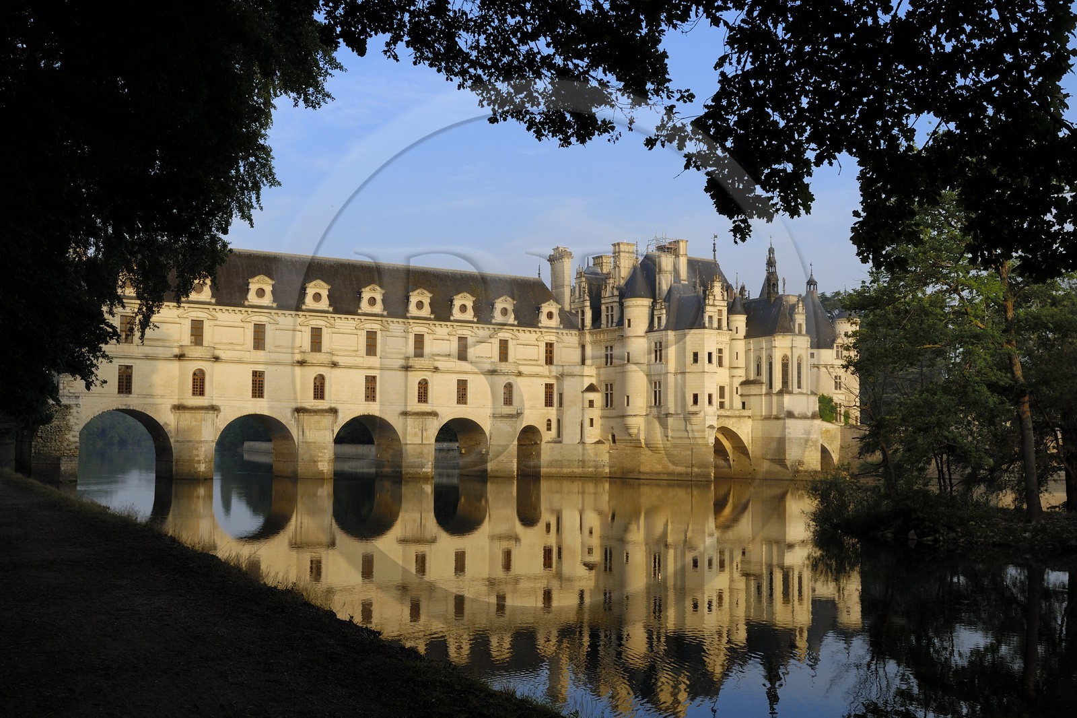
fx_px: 987
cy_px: 359
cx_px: 538
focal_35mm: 33
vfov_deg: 40.0
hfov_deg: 57.2
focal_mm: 22
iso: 100
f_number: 6.3
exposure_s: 1/125
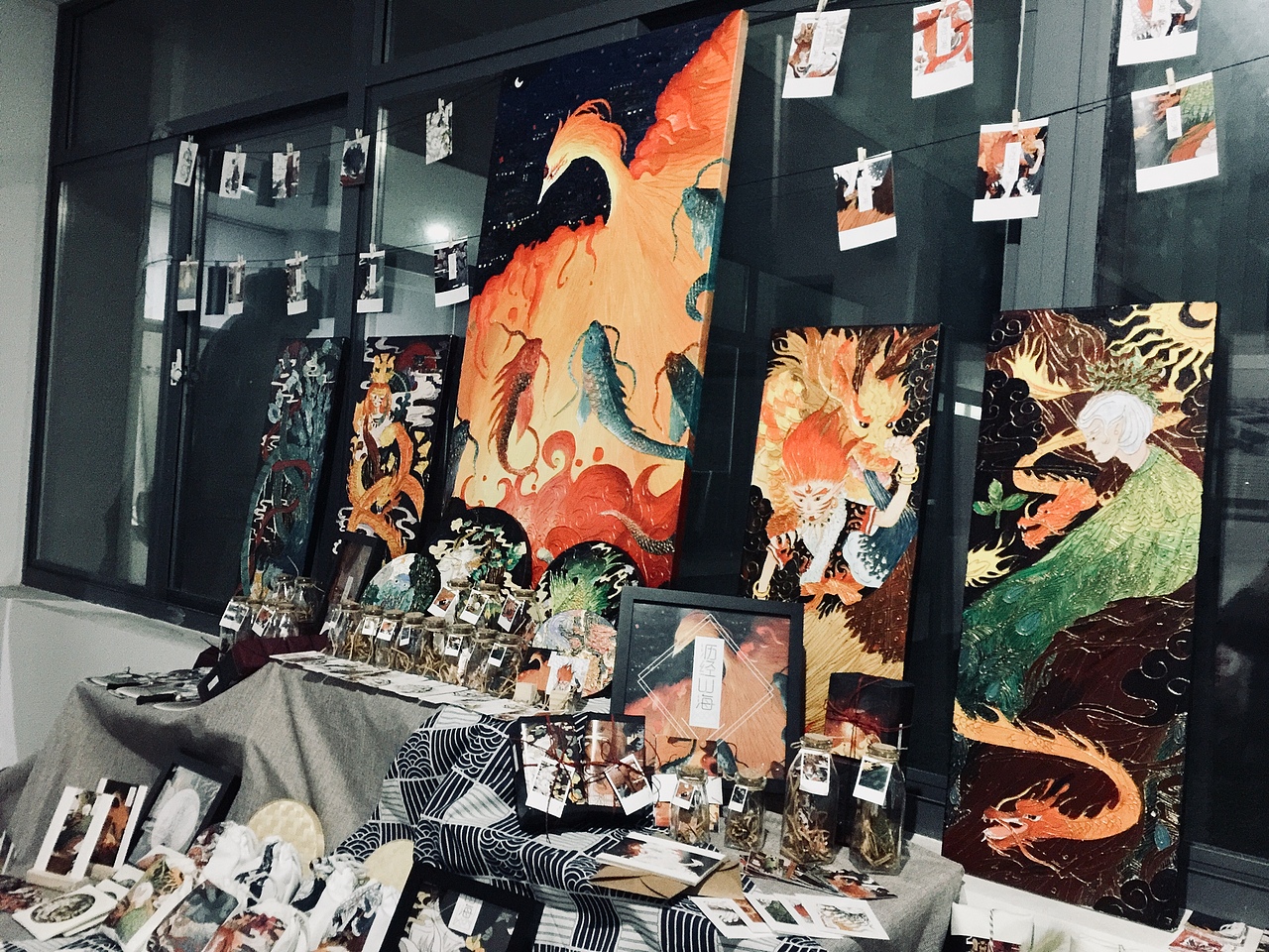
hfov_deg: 61.7
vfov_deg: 48.2
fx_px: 1063
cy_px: 476
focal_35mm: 29
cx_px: 634
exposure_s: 1/4
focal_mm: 4.15
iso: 160
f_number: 2.2
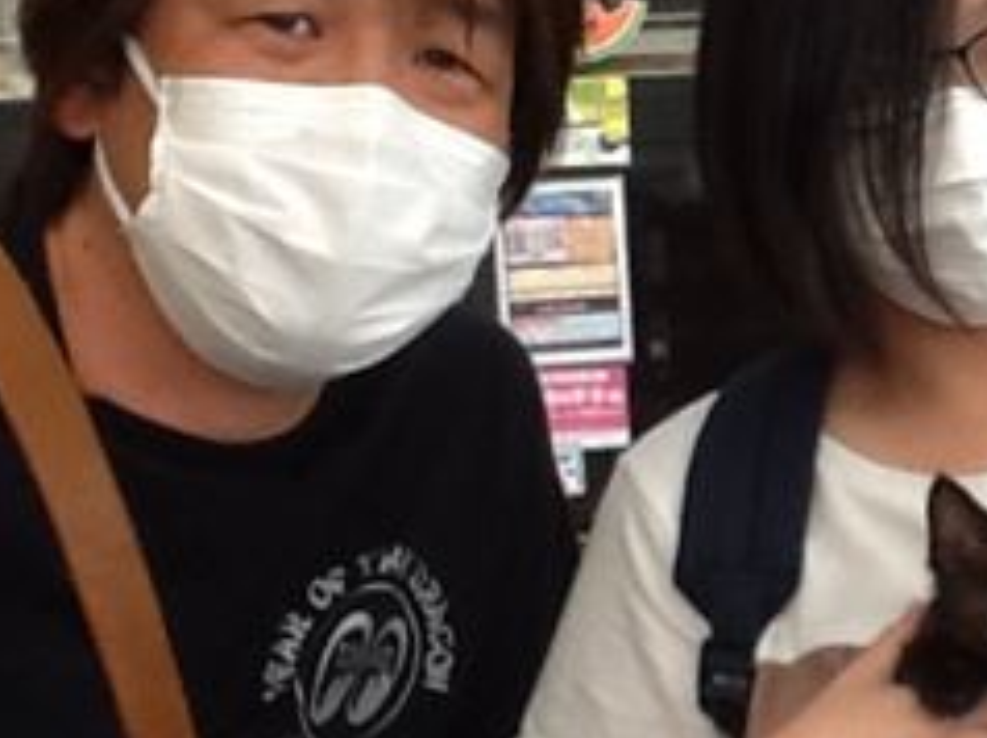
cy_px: 485
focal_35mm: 111
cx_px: 1028
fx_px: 3162
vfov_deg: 13.3
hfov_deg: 17.3
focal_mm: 2.03
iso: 50
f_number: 2.4
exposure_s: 1/40
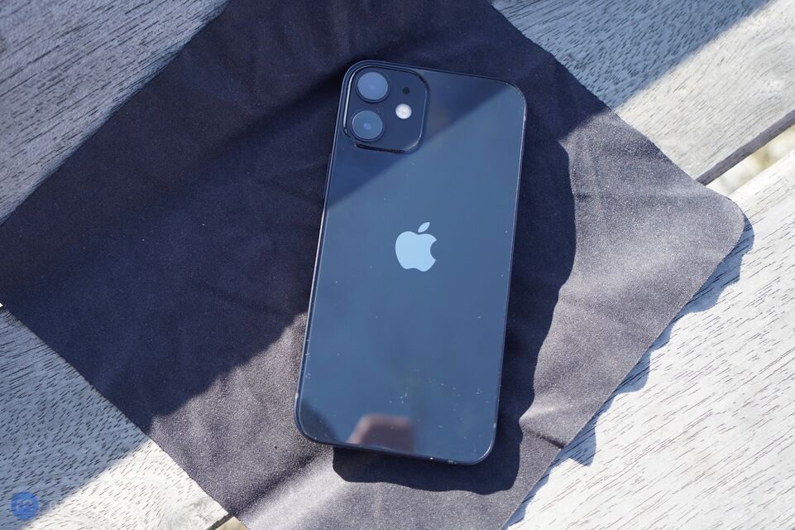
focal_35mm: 32
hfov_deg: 58.7
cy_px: 265
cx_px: 398
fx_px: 706
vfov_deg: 41.1
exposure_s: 1/320
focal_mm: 32
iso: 640
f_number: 4.5
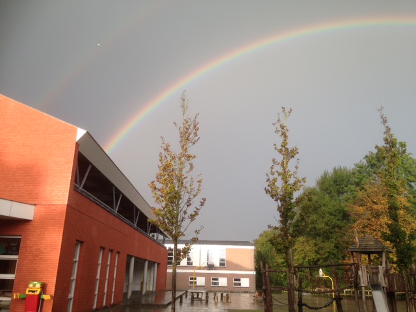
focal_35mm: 33
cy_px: 156
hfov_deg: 55.4
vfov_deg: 42.9
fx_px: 397
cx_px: 208
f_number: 2.4
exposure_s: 1/162
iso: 50
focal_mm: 4.12
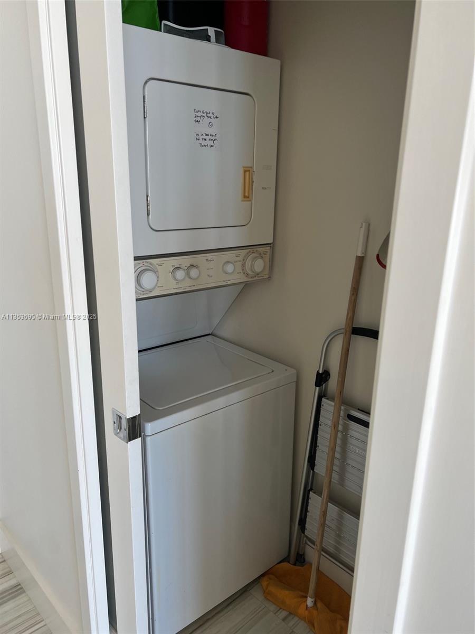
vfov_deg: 67.3
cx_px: 238
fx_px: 476
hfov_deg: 53.1
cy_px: 317
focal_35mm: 26
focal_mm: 5.7
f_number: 1.5
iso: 80
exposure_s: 1/60
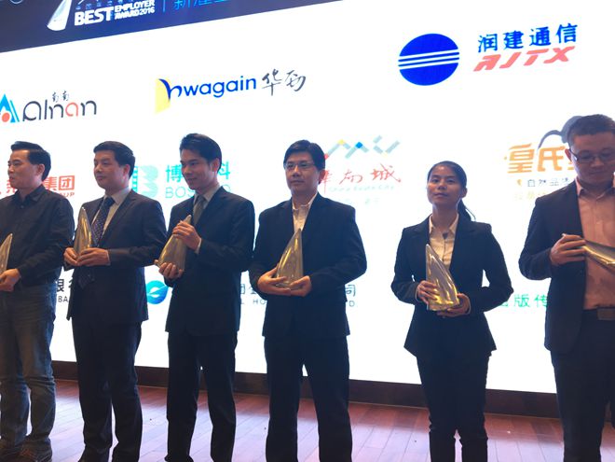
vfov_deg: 48.2
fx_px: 515
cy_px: 231
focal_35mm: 29
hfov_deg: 61.7
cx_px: 308
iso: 64
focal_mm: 4.15
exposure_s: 1/33
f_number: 2.2
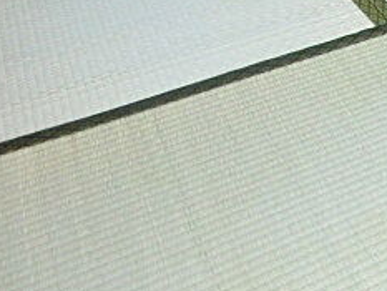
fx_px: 738
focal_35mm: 66
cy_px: -85
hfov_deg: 26.8
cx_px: 432
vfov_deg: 20.4
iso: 320
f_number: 3.2
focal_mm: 4.3
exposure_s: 1/60
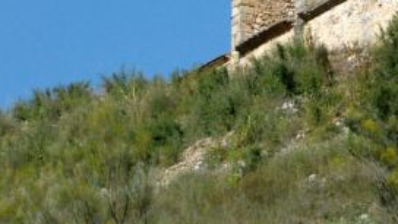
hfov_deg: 5.5
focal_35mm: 393
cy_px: -80
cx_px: 574
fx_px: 4143
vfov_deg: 3.1
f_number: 14
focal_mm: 85
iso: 250
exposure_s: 1/800
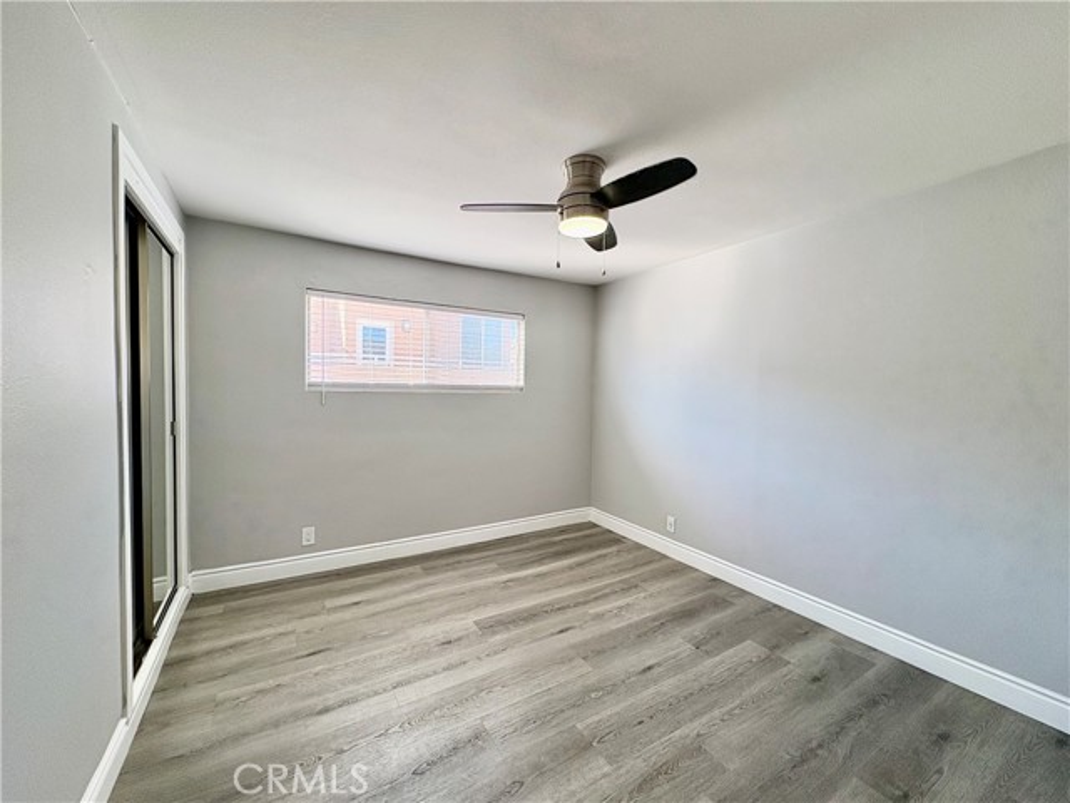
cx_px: 535
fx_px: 433
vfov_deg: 85.7
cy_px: 402
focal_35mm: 14
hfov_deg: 102.1
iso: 64
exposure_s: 1/158
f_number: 2.2
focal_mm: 2.22
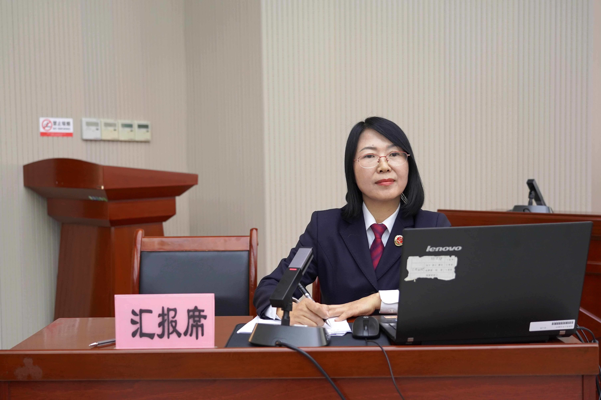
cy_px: 200
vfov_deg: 29.9
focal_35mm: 45
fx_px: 751
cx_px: 300
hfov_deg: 43.6
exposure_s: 1/160
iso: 800
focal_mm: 45
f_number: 4
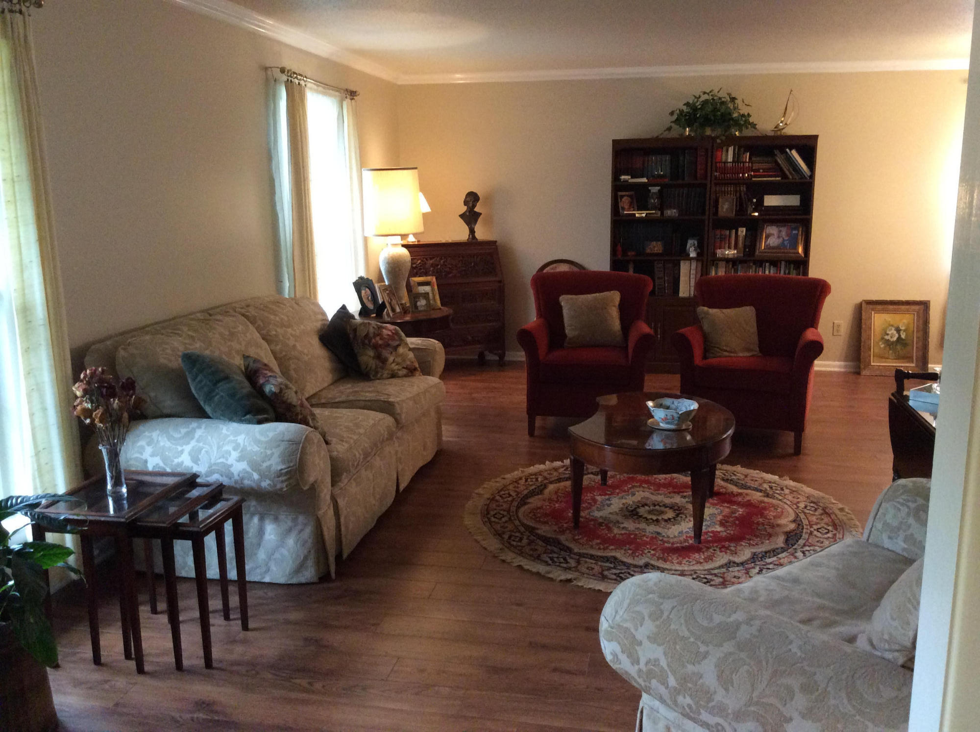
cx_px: 490
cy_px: 366
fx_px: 933
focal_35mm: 33
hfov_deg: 55.4
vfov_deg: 42.8
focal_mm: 3.3
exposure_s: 1/24
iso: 250
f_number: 2.4
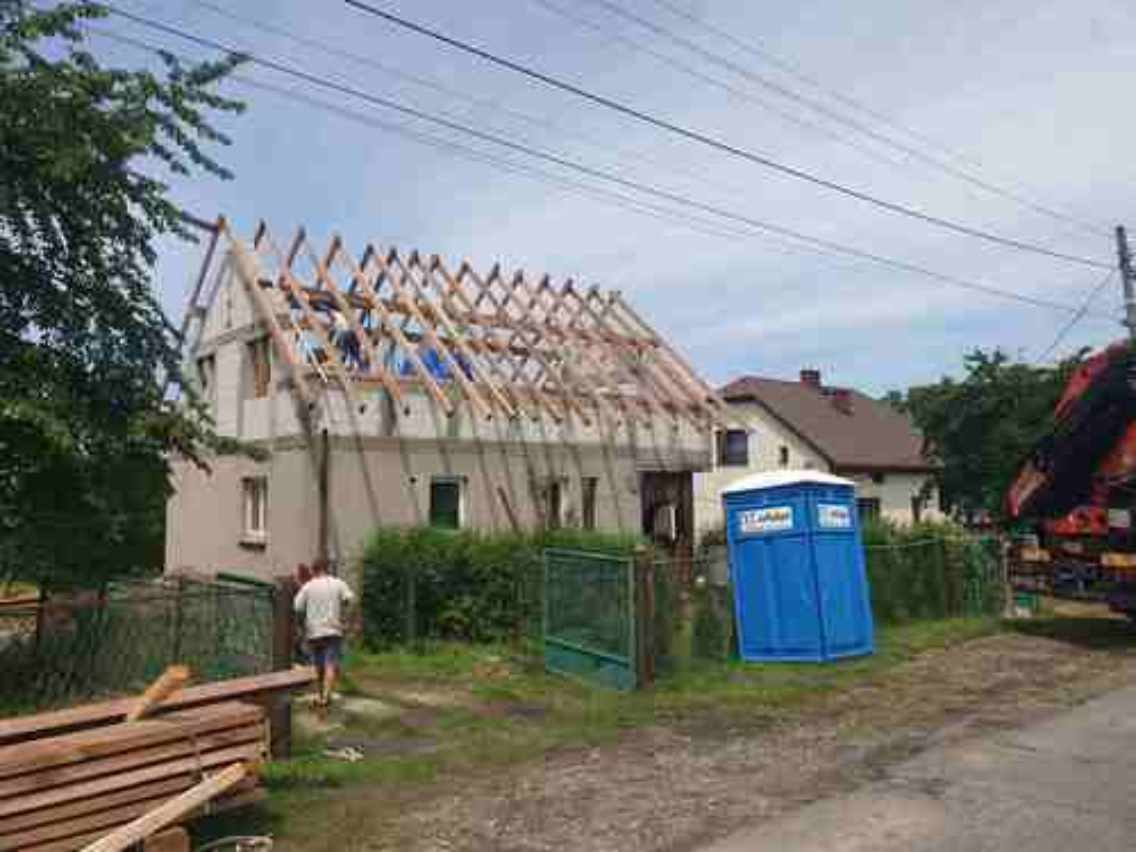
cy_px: 426
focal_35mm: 26
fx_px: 853
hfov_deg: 67.3
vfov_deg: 53.1
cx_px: 568
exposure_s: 1/1931
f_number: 2.4
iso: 50
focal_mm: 4.3
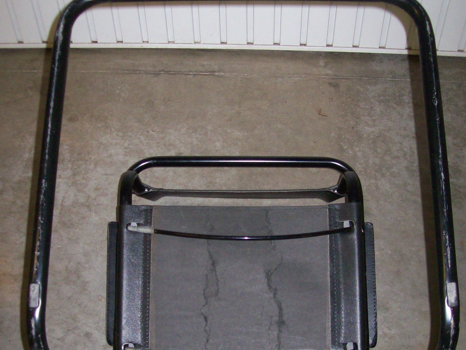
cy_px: 224
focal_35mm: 49
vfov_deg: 29.5
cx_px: 231
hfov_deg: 38.9
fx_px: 660
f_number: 2.7
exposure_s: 1/64
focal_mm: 6
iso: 200
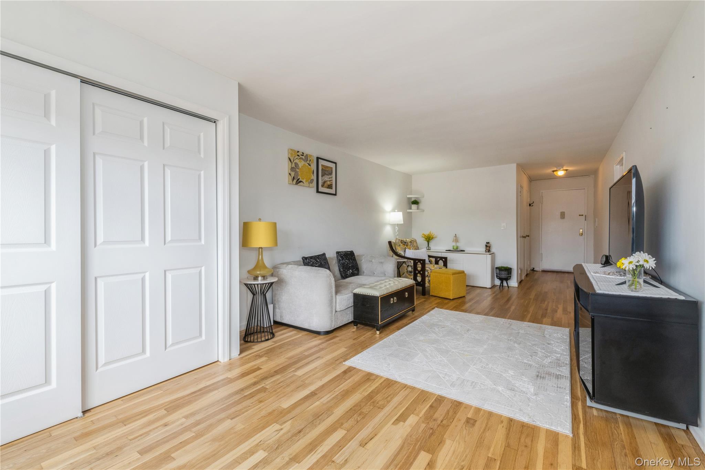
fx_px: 294
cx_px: 352
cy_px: 235
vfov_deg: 77.3
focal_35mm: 15
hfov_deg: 100.4
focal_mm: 15
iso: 640
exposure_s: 1/15
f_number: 14
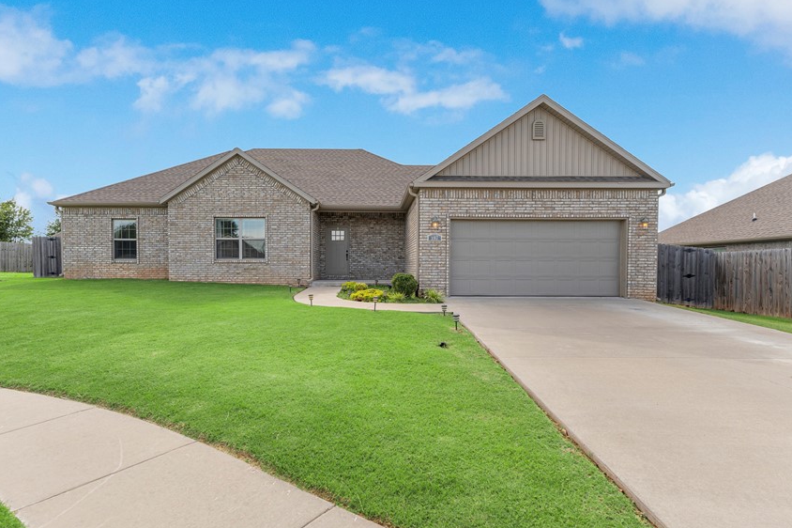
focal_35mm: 18
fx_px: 396
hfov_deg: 90.0
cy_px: 261
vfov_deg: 67.3
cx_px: 380
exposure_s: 1/640
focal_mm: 14
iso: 200
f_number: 2.8
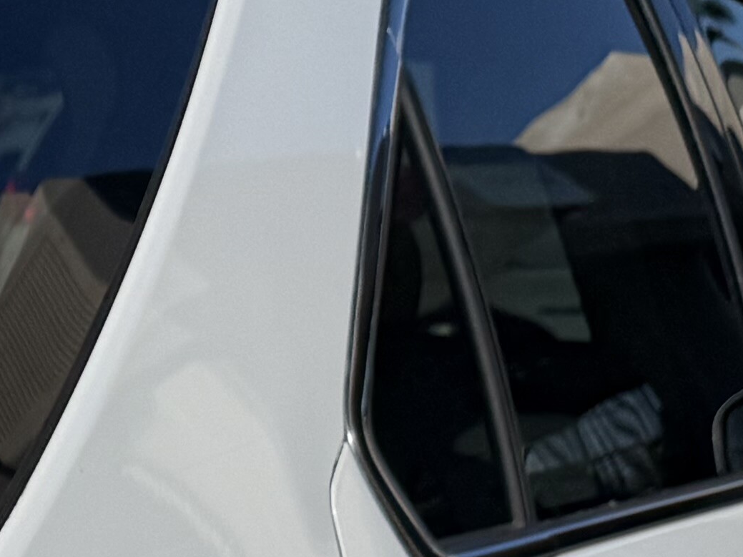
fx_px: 2833
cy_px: 1176
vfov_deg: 10.2
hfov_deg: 13.1
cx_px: -688
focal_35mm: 132
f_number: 1.78
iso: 64
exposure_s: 1/14286
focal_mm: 6.76
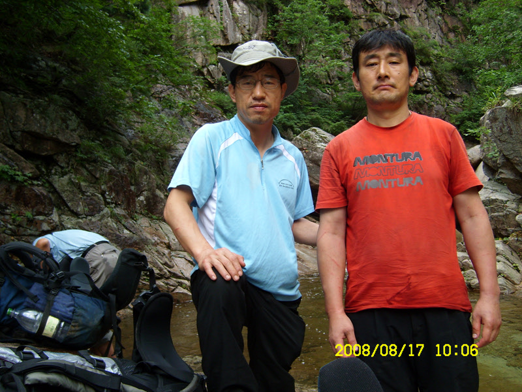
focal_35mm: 35
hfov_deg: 52.6
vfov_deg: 40.7
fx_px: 528
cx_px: 261
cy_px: 196
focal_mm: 5.8
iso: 50
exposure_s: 1/201
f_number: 2.8
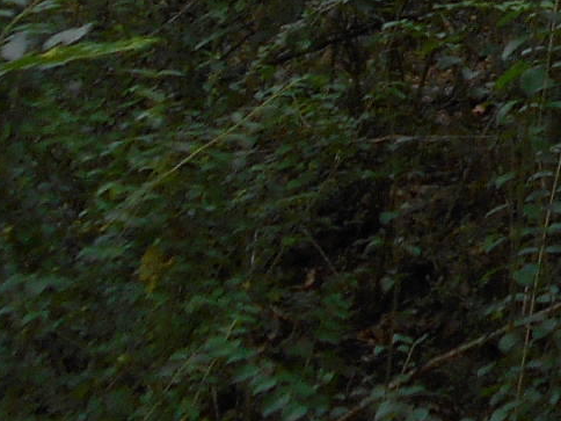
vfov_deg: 10.6
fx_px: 1977
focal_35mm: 122
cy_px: -557
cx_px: 858
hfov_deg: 14.9
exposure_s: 1/30
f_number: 3.2
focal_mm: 4.6
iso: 80
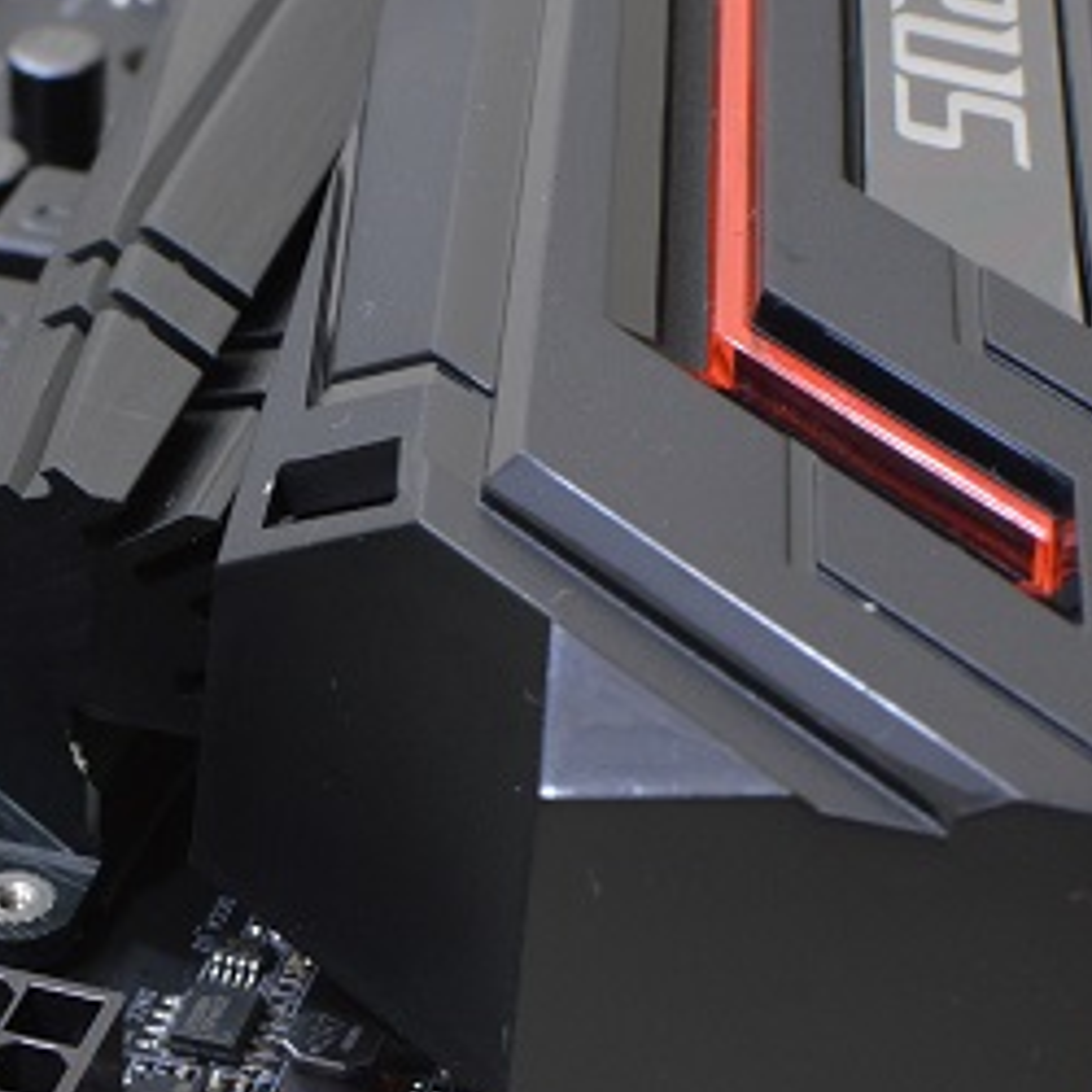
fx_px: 5081
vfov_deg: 12.2
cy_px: 981
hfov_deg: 12.1
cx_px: -131
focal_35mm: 142
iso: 400
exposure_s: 1/8
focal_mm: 35
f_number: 13
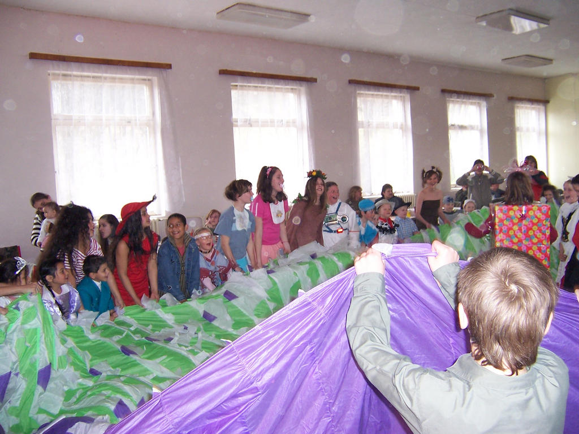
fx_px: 552
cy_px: 217
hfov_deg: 55.4
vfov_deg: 42.9
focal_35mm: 33
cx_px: 290
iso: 140
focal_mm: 5.5
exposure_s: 1/60
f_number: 2.8
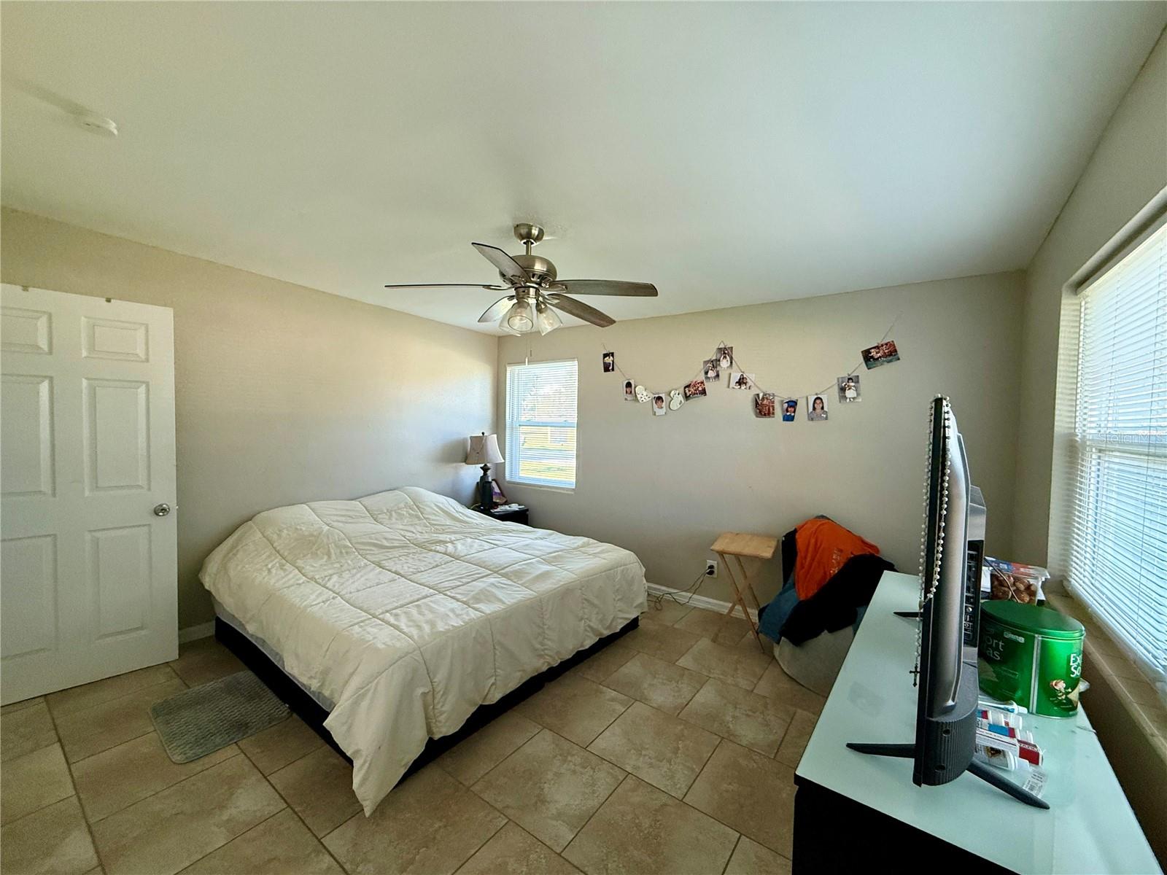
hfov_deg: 102.1
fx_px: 472
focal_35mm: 14
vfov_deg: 85.7
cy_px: 438
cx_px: 584
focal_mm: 2.22
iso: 320
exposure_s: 1/95
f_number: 2.2
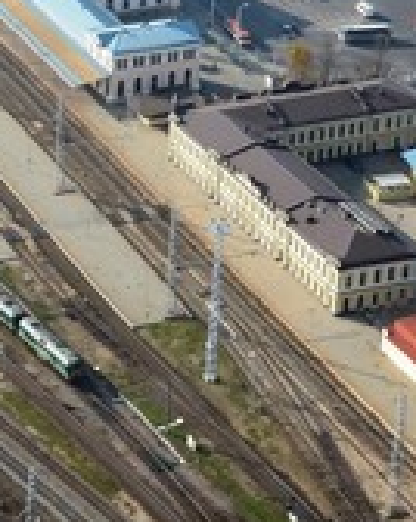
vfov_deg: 15.0
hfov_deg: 11.9
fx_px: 1958
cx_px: -75
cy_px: 47
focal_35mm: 127
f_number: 6.3
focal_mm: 42
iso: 200
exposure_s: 1/640
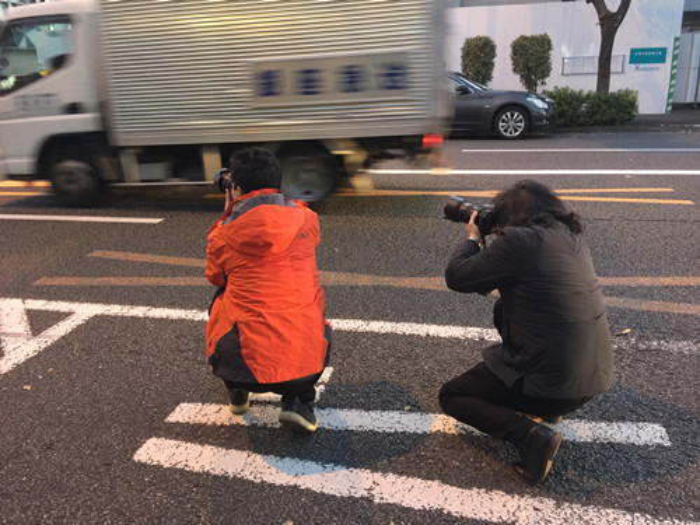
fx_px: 586
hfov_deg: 61.7
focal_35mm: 29
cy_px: 262
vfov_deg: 48.2
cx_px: 350
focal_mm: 4.15
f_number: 2.2
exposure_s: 1/4
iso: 64
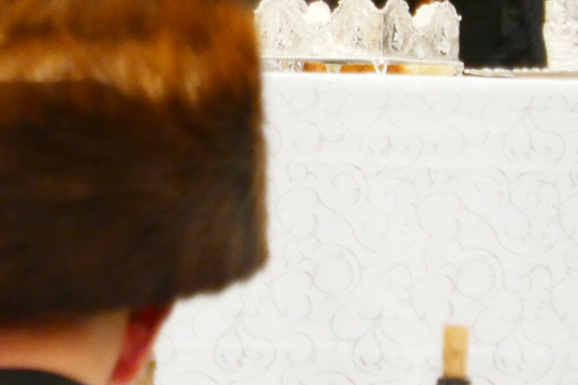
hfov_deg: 3.9
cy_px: -36
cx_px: 27
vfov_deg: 2.6
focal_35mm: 530
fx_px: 8509
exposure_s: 1/15
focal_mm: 67.5
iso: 1600
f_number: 5.9
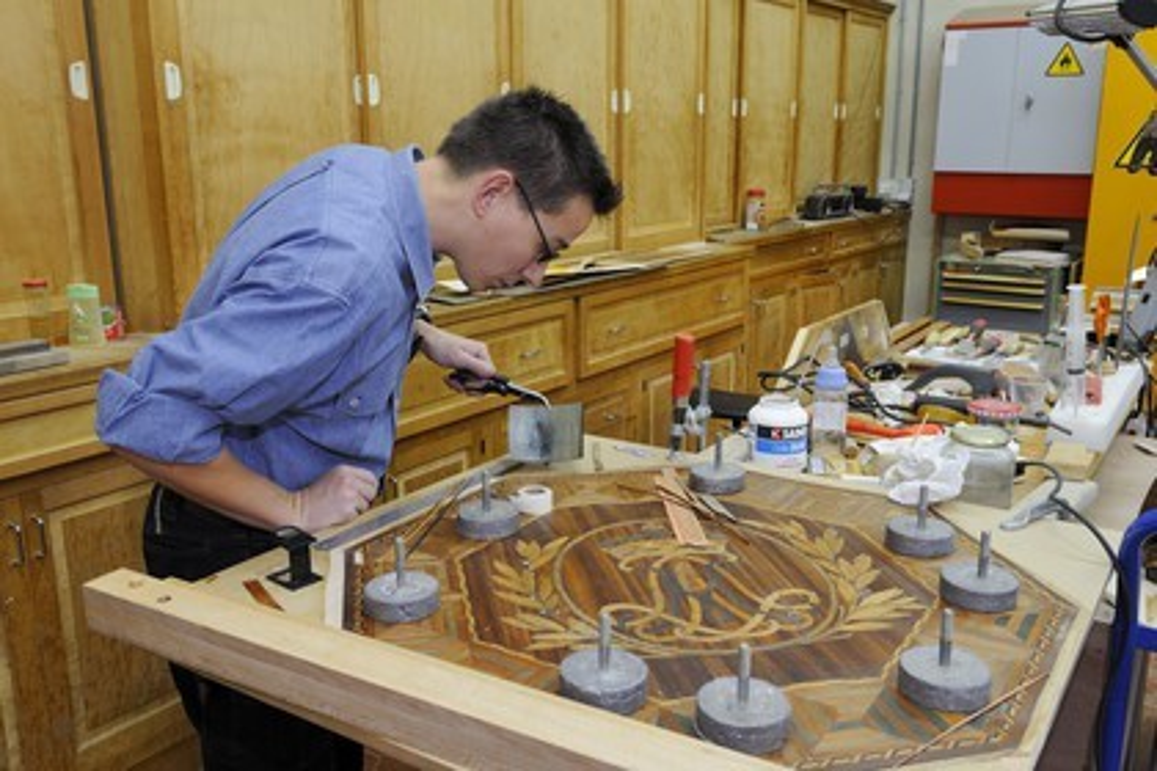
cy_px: 386
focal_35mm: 32
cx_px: 578
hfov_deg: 58.7
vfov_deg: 41.1
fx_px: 1028
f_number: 9
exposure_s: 1/3.33
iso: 200
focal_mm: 32
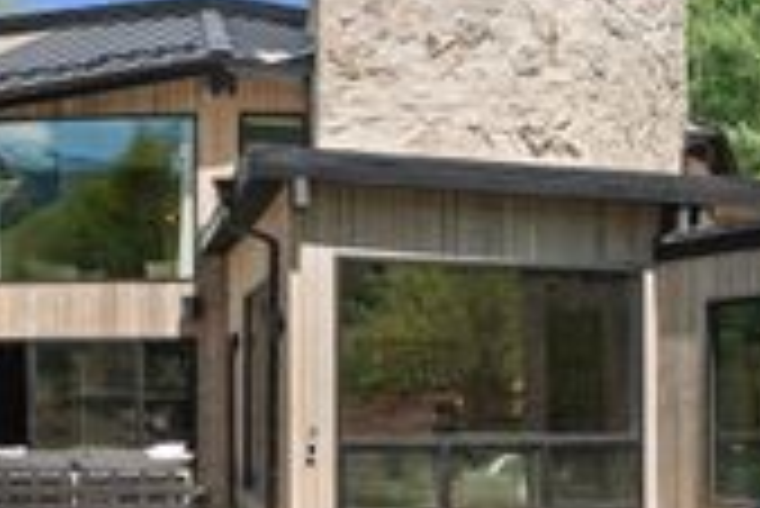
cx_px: 225
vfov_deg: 19.1
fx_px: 1500
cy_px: 398
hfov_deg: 28.2
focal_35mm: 71
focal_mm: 24
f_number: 7.1
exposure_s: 1/160
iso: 400
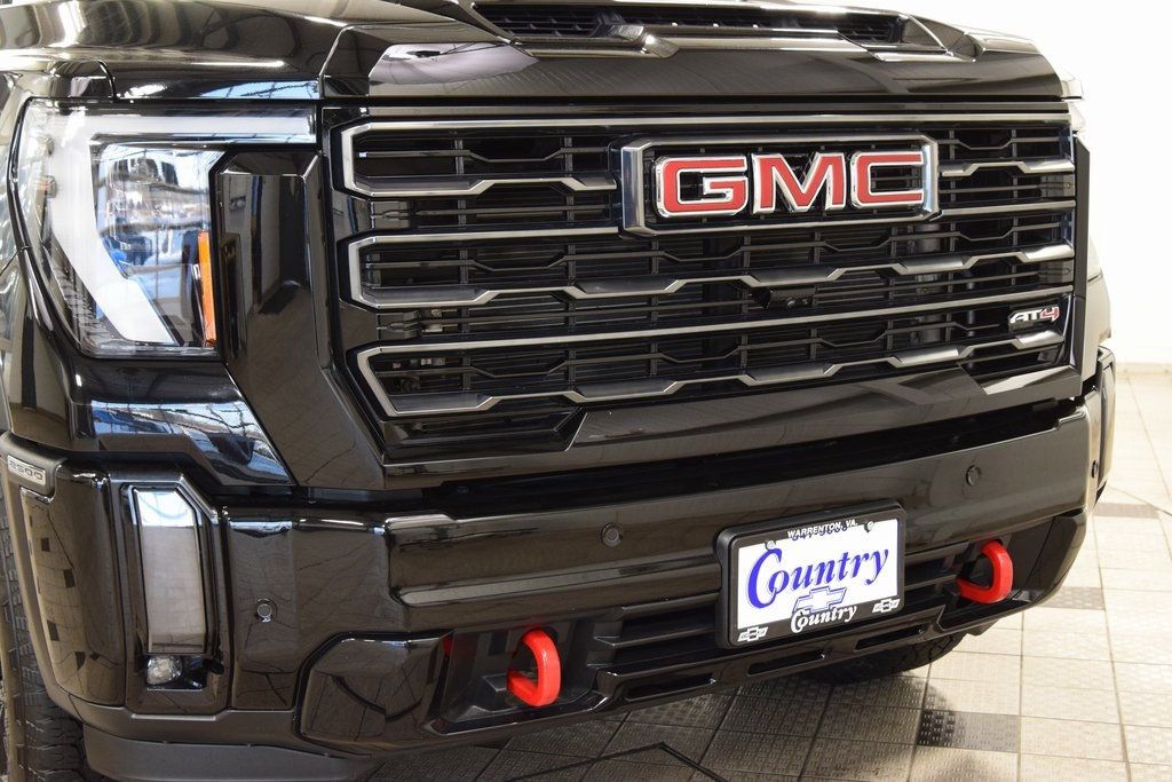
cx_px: 586
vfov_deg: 28.1
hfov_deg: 41.1
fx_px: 1563
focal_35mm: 48
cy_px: 391
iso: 1400
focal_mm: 32
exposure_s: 1/15
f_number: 6.3
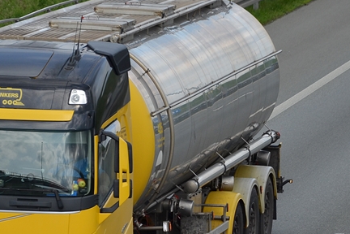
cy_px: 182
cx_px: 70
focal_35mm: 292
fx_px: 2838
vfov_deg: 4.7
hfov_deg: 7.0
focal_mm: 105
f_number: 5.6
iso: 200
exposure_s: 1/800
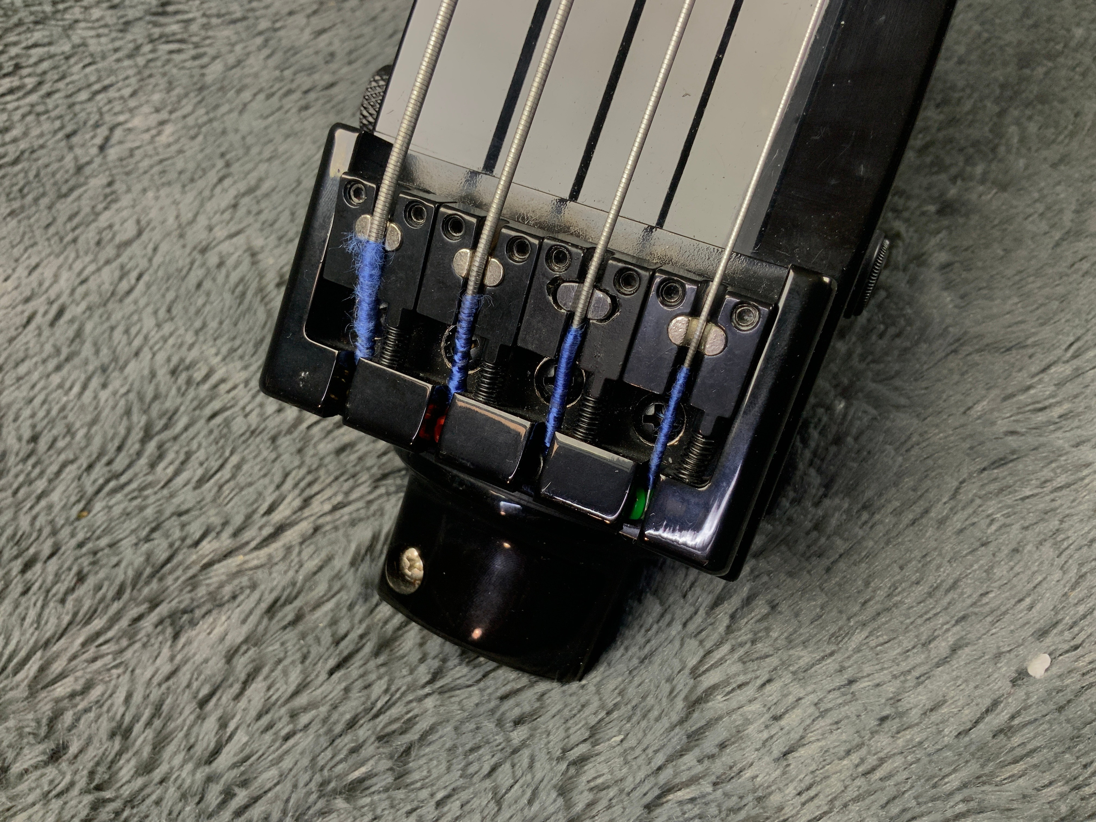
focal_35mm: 29
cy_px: 411
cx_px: 548
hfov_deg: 61.7
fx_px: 918
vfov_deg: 48.2
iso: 50
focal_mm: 3
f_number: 1.8
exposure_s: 1/50
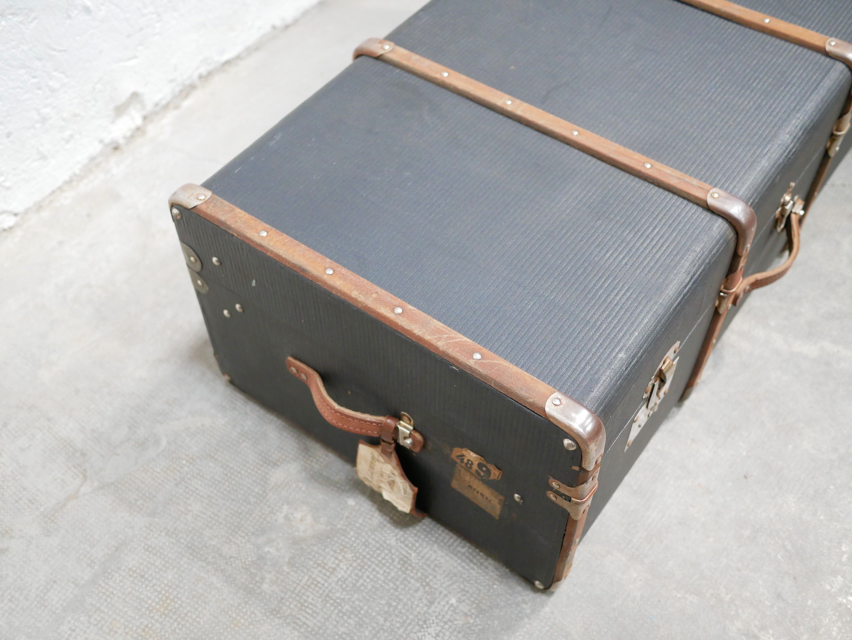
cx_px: 426
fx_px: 985
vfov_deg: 36.0
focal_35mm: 40
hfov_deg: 46.8
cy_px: 320
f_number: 1.7
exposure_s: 1/60
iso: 1250
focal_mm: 20
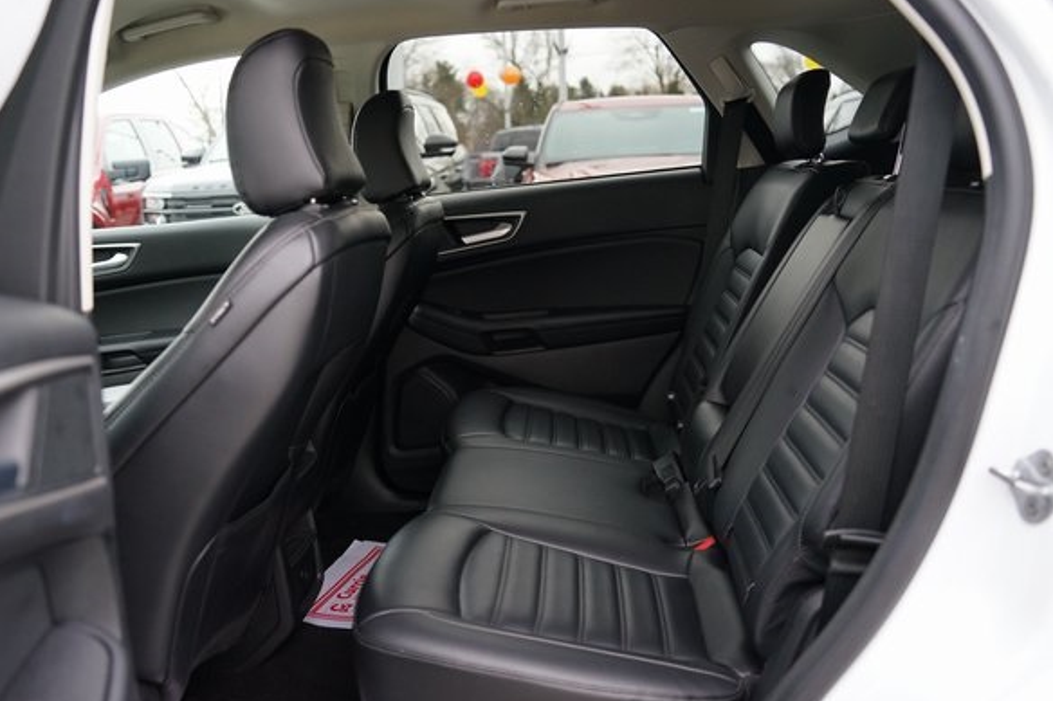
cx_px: 505
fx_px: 994
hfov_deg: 55.8
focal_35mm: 34
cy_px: 343
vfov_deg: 38.9
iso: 1600
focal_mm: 31
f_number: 3.2
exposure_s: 1/160
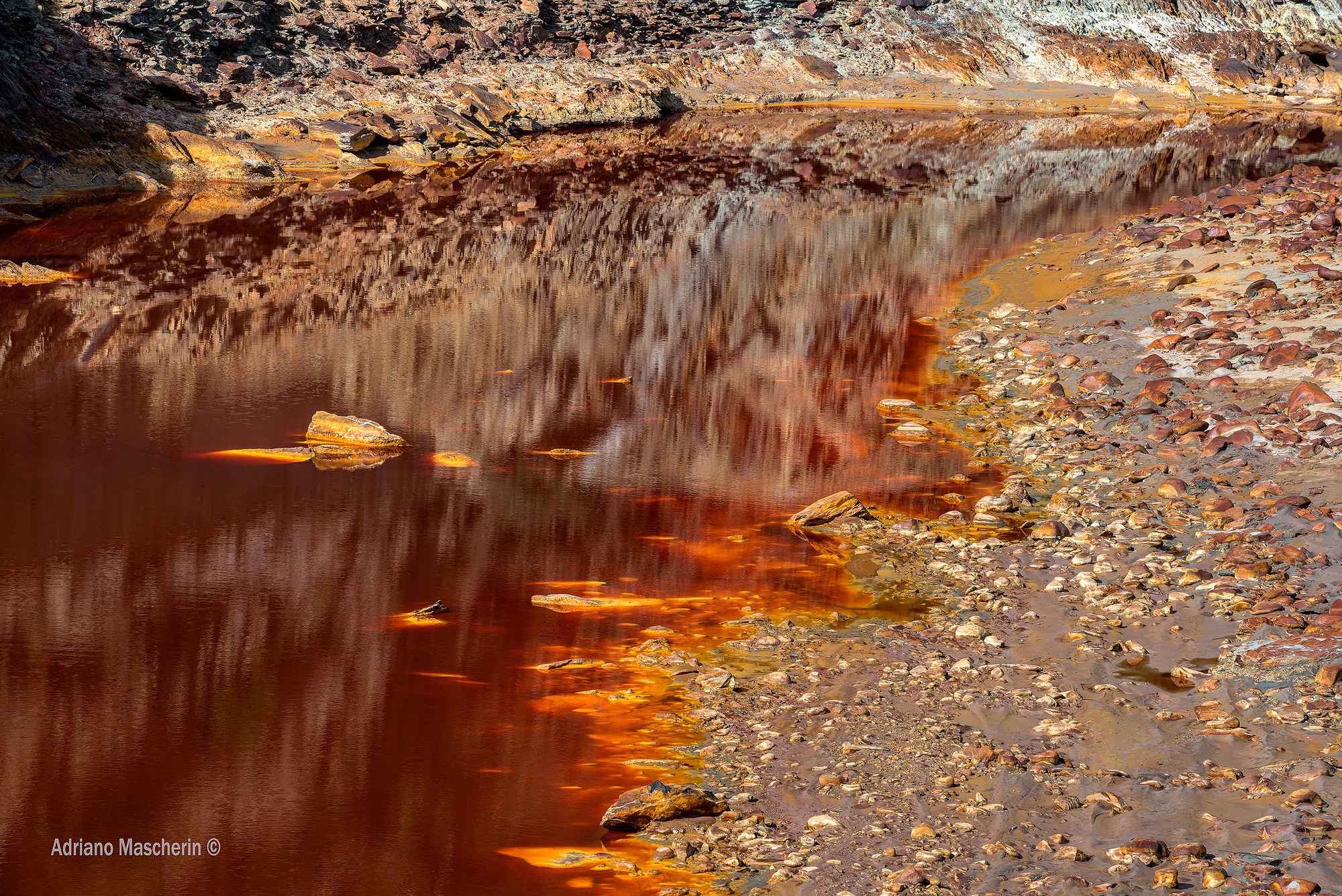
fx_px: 5407
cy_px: 448
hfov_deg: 14.1
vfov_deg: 9.5
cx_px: 671
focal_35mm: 145
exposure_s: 1/15
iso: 100
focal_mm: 145
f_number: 13
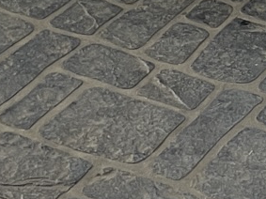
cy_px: -408
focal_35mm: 188
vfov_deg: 7.0
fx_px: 1444
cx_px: 324
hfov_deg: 10.3
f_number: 1.6
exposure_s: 1/50
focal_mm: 4.2
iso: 80
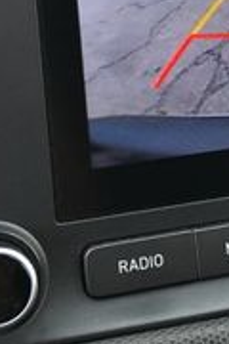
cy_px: 31
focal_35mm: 120
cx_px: 313
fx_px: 1142
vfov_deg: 16.9
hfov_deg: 11.1
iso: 400
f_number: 4
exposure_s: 1/160
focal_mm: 22.5
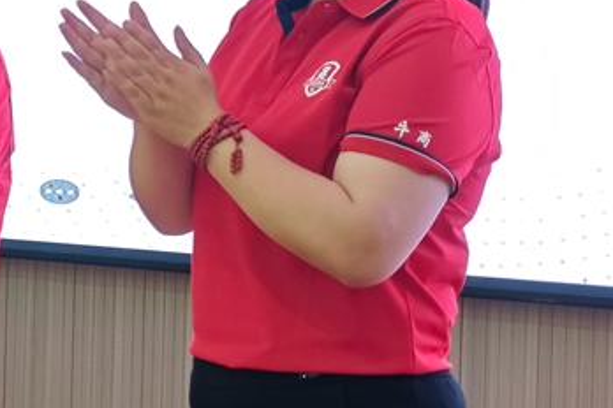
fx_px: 2860
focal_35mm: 168
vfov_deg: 8.2
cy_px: 62
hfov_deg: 12.1
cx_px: 39
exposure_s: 1/100
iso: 1250
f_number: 2
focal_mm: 10.1
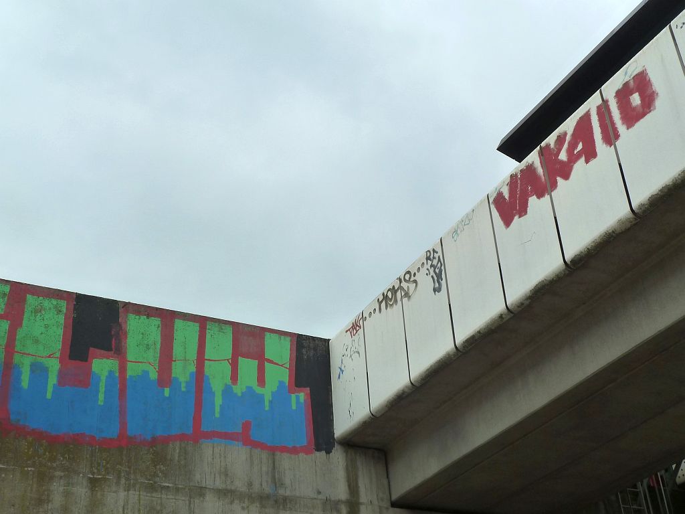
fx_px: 950
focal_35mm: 48
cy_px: 257
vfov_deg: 30.3
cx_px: 342
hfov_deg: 39.7
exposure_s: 1/320
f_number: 4
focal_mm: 7.9
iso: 125
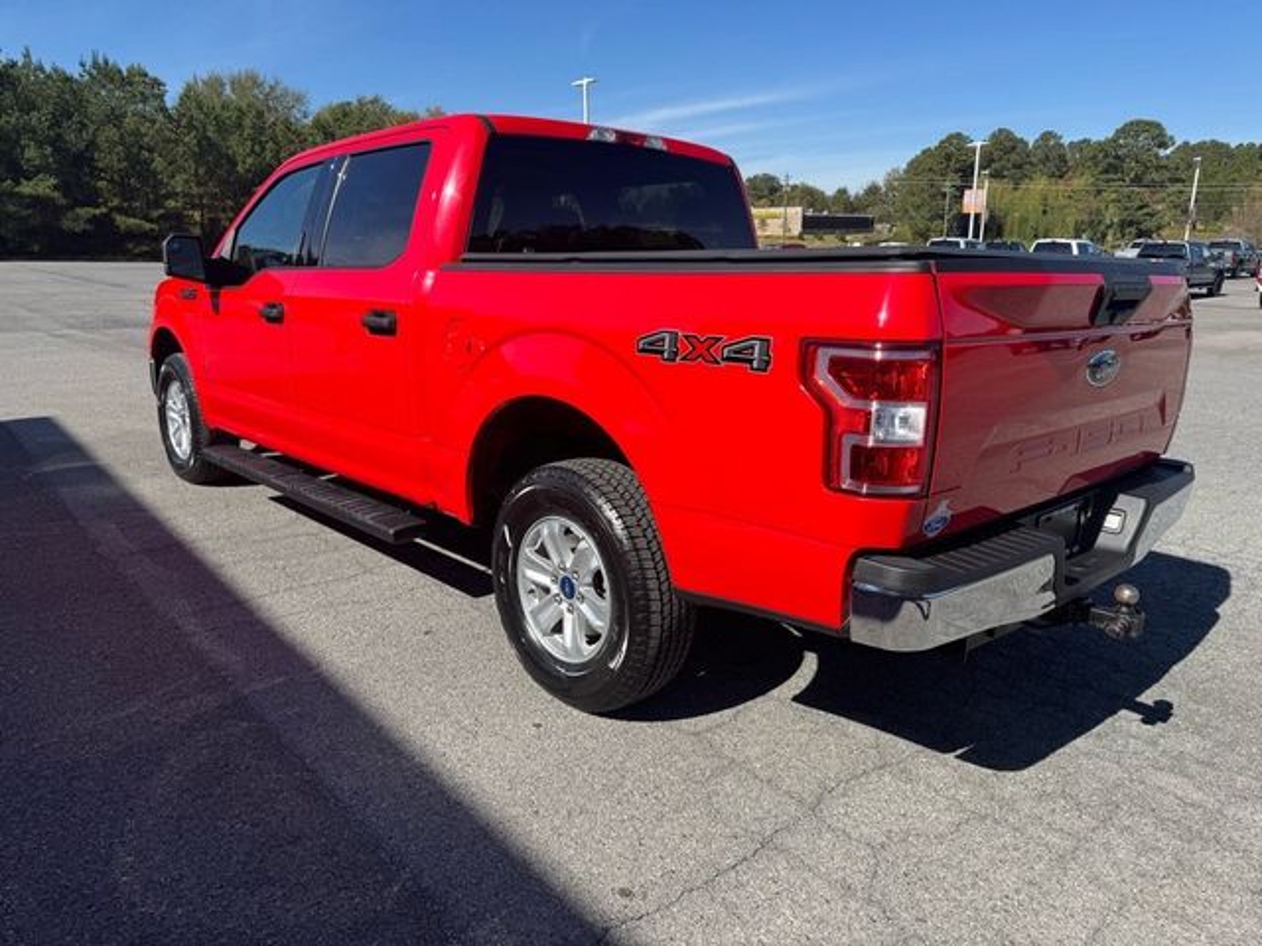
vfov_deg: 56.8
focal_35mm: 24
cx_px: 631
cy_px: 473
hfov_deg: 71.6
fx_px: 875
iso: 80
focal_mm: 6.76
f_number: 1.78
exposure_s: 1/3247
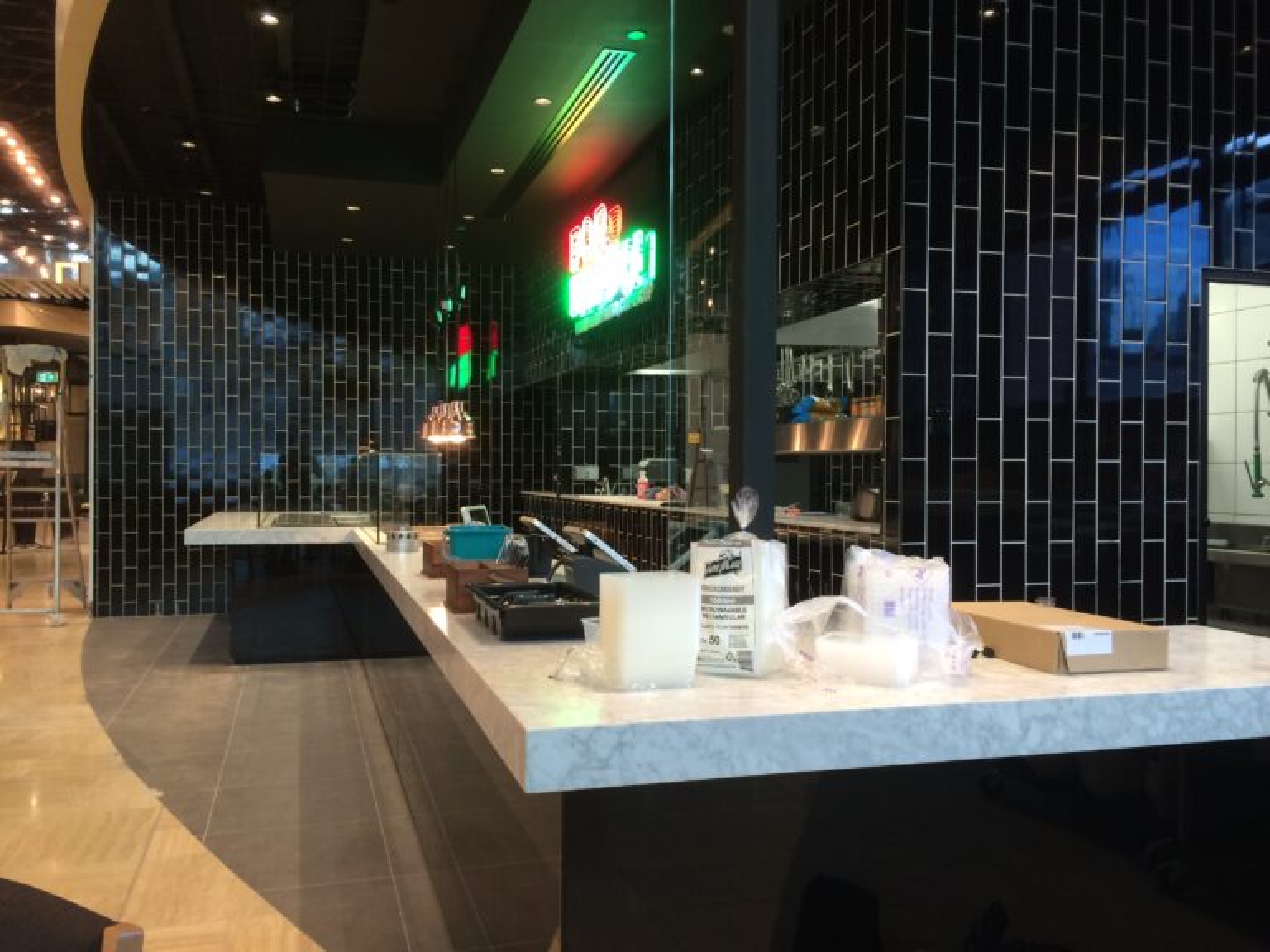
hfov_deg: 60.0
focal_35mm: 30
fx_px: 1101
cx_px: 635
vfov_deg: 46.8
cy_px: 476
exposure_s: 1/30
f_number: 2.2
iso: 80
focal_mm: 4.12
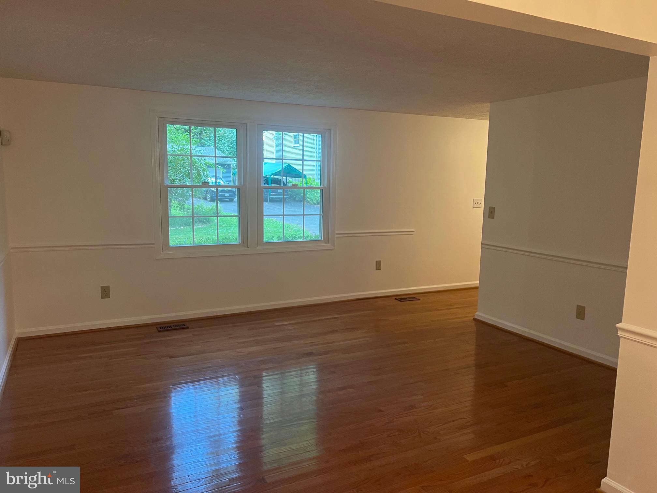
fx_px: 493
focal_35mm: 26
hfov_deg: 67.3
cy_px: 246
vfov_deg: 53.1
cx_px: 328
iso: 125
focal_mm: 5.7
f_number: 1.5
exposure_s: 1/60
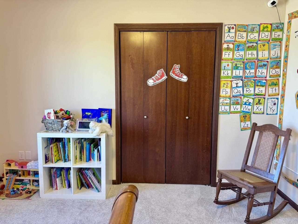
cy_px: 112
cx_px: 149
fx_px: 207
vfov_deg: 56.8
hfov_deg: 71.6
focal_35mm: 24
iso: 160
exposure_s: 1/60
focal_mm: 6.76
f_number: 1.78
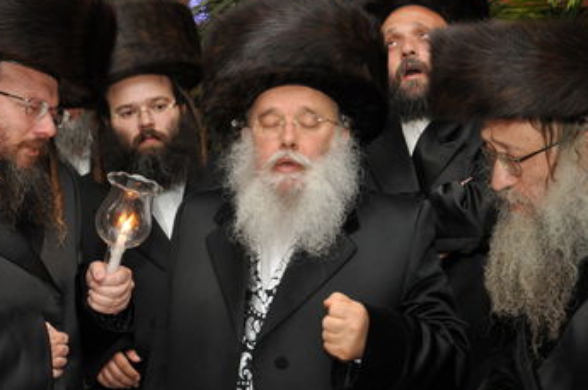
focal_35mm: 73
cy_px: 176
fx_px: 1191
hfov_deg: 27.7
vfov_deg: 18.6
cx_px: 290
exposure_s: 1/60
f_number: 5.6
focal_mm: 42
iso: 500
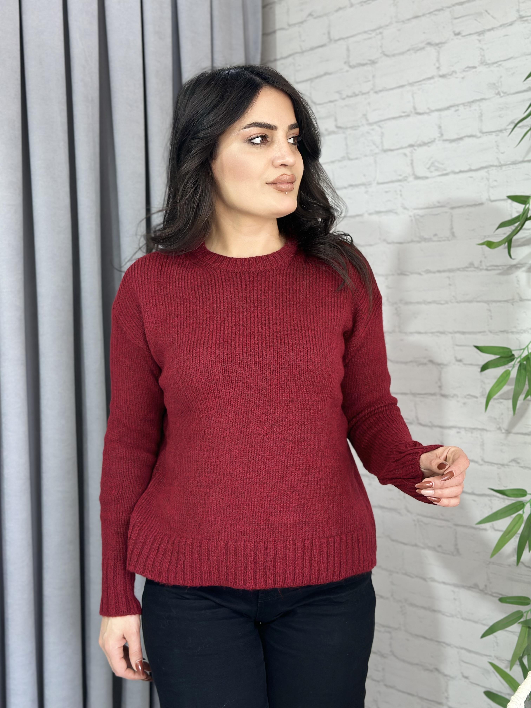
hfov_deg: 30.3
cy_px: 354
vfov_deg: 39.7
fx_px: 982
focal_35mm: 48
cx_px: 266
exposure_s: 1/100
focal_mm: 6.86
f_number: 1.78
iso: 64
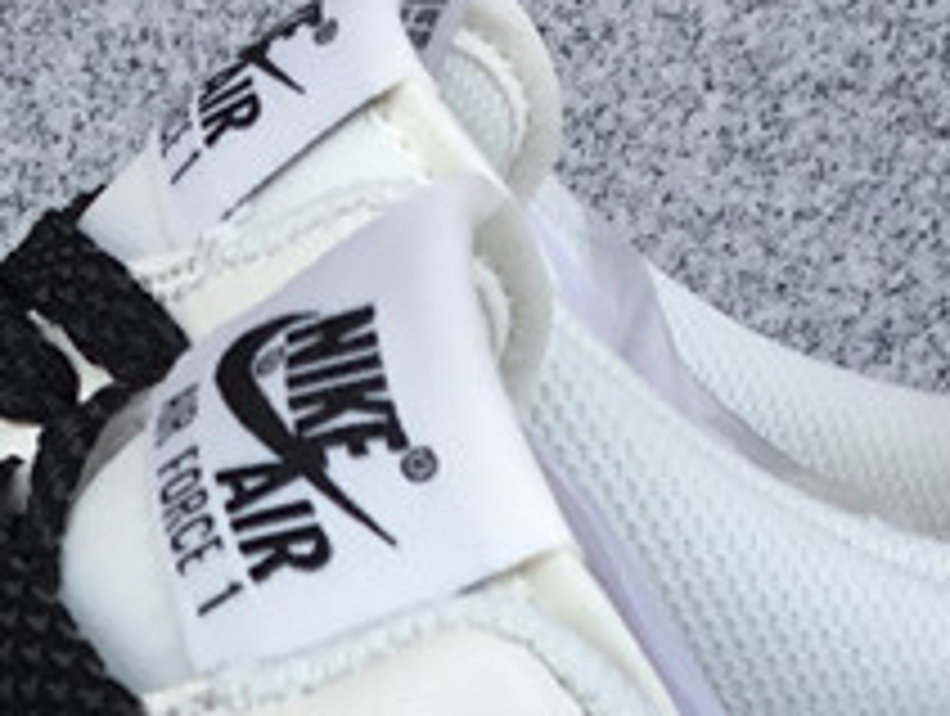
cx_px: 117
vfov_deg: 10.7
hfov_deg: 14.8
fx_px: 3629
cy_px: 1164
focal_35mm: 132
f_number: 2.4
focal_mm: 3.3
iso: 25
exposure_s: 1/450
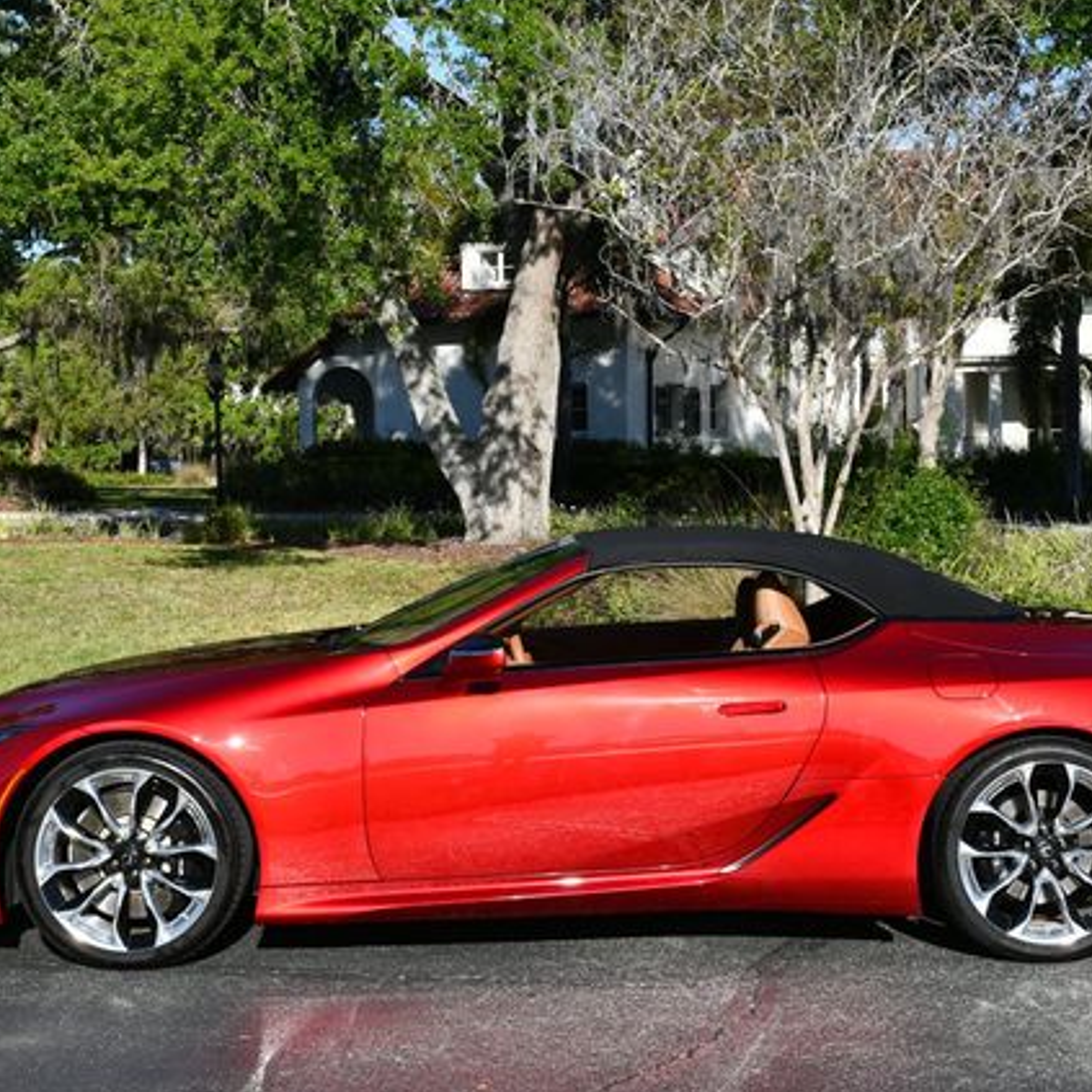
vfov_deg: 25.7
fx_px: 2391
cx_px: 576
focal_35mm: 67
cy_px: 547
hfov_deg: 25.7
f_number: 8
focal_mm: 26
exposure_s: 1/250
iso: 100
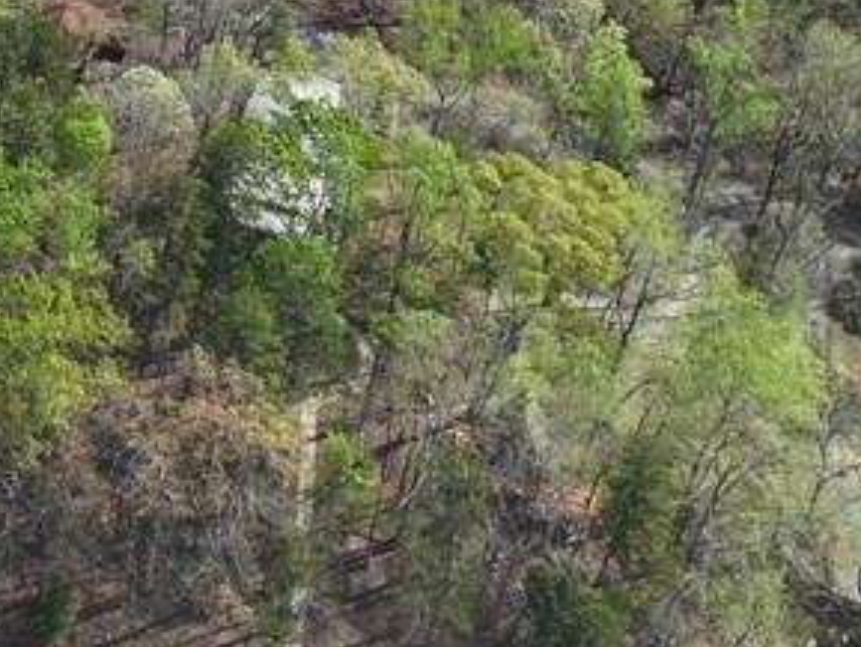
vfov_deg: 15.6
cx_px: -638
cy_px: -398
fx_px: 2115
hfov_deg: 18.5
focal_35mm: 85
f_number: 2.8
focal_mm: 12.29
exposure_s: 1/240
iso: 110
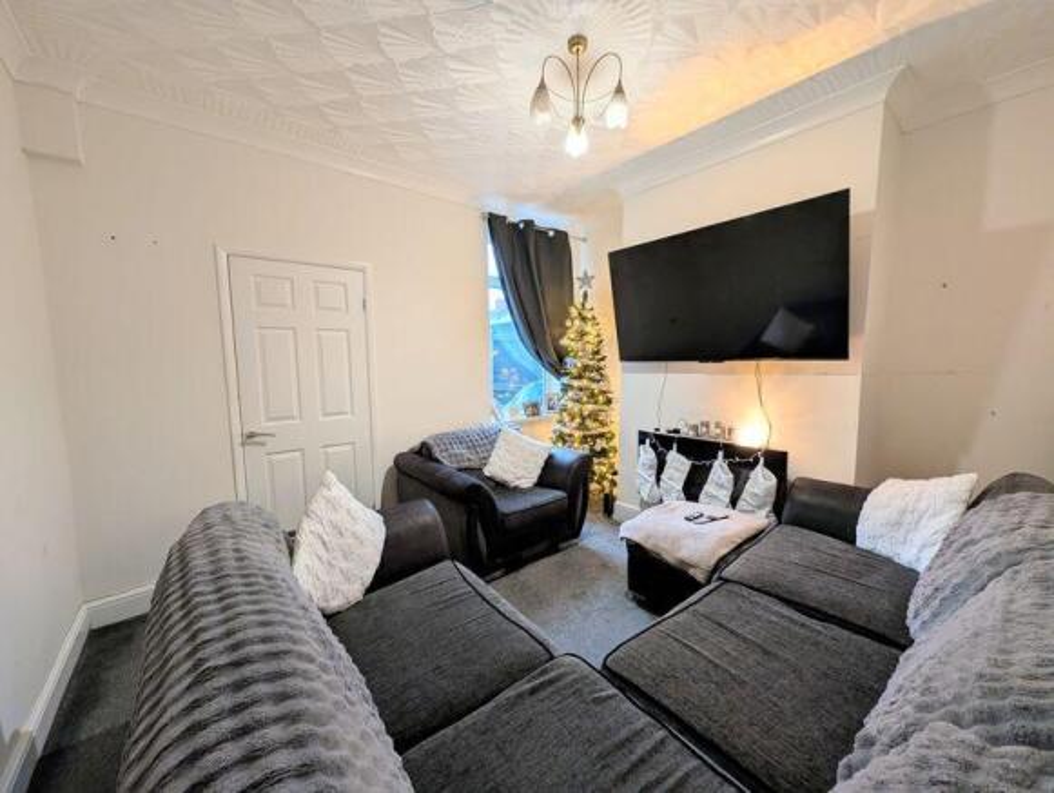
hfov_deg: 110.5
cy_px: 396
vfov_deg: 94.6
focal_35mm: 12
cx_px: 527
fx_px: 366
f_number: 1.7
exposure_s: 1/25
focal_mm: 2.02
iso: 84
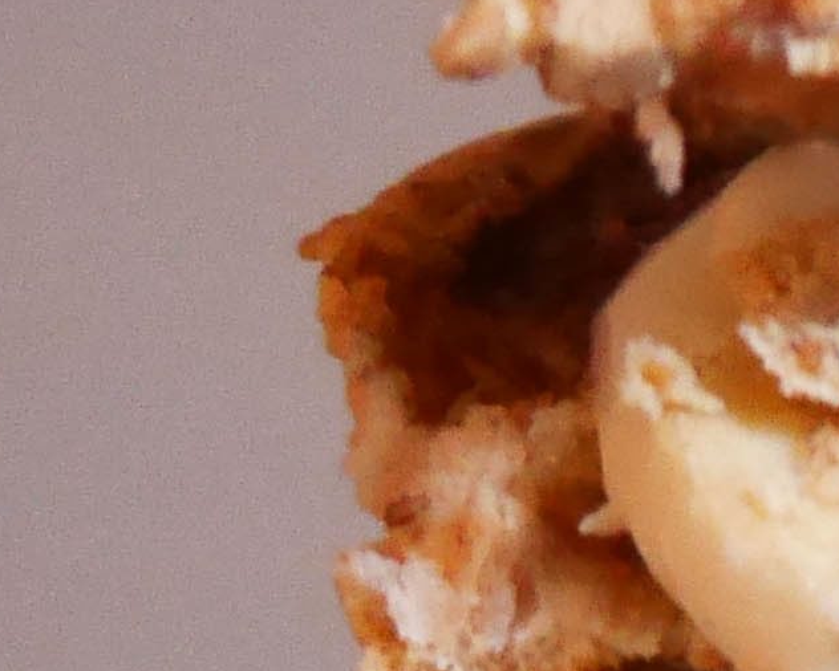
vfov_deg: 6.6
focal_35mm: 227
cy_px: 1391
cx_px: 2479
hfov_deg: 7.5
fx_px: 5638
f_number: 3.6
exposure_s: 1/60
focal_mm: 16
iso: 2000
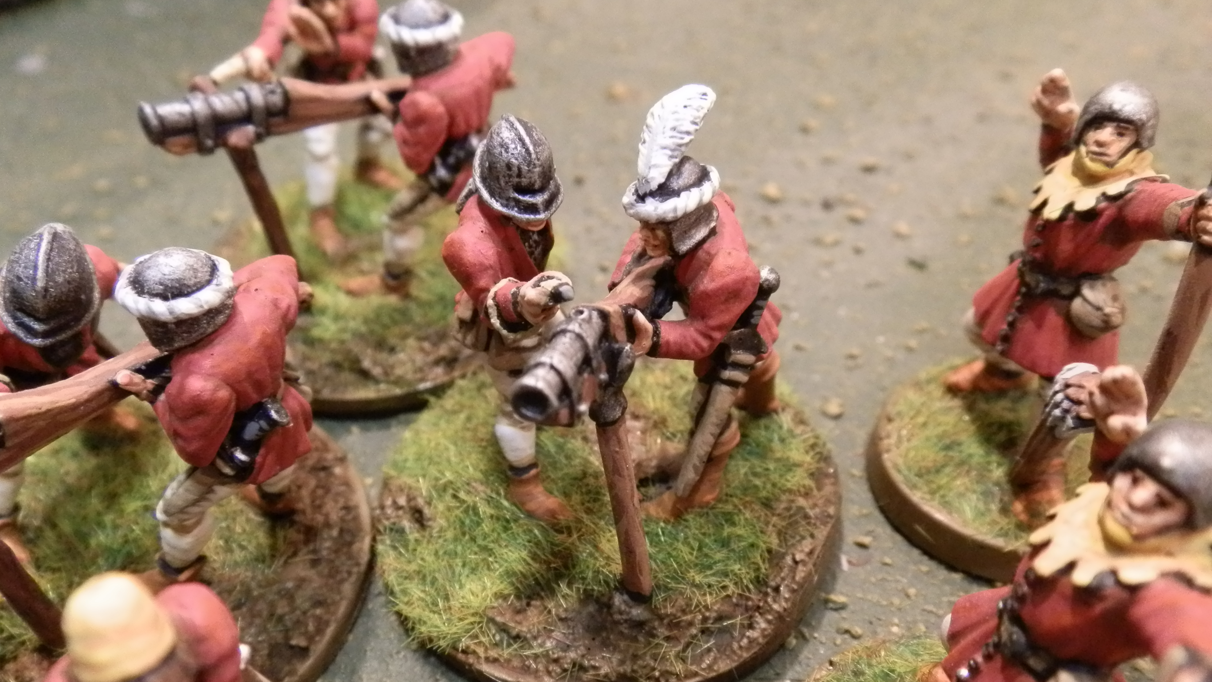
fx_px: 996
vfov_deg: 37.5
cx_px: 598
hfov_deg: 62.6
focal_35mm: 31
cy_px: 430
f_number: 3.1
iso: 400
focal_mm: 5
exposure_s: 1/60
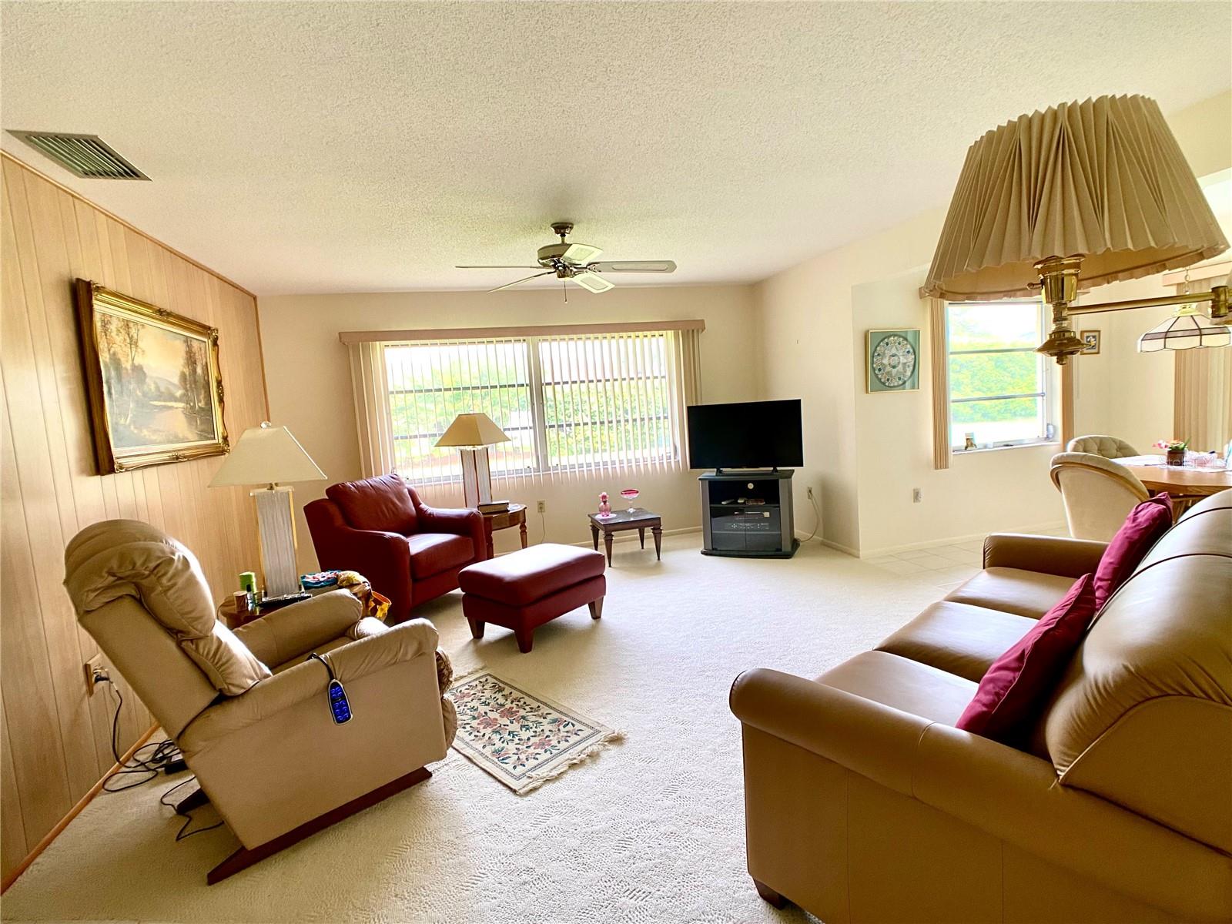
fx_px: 925
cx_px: 616
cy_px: 462
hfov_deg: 67.3
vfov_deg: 53.1
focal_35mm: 26
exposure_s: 1/92
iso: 125
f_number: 1.8
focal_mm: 4.25
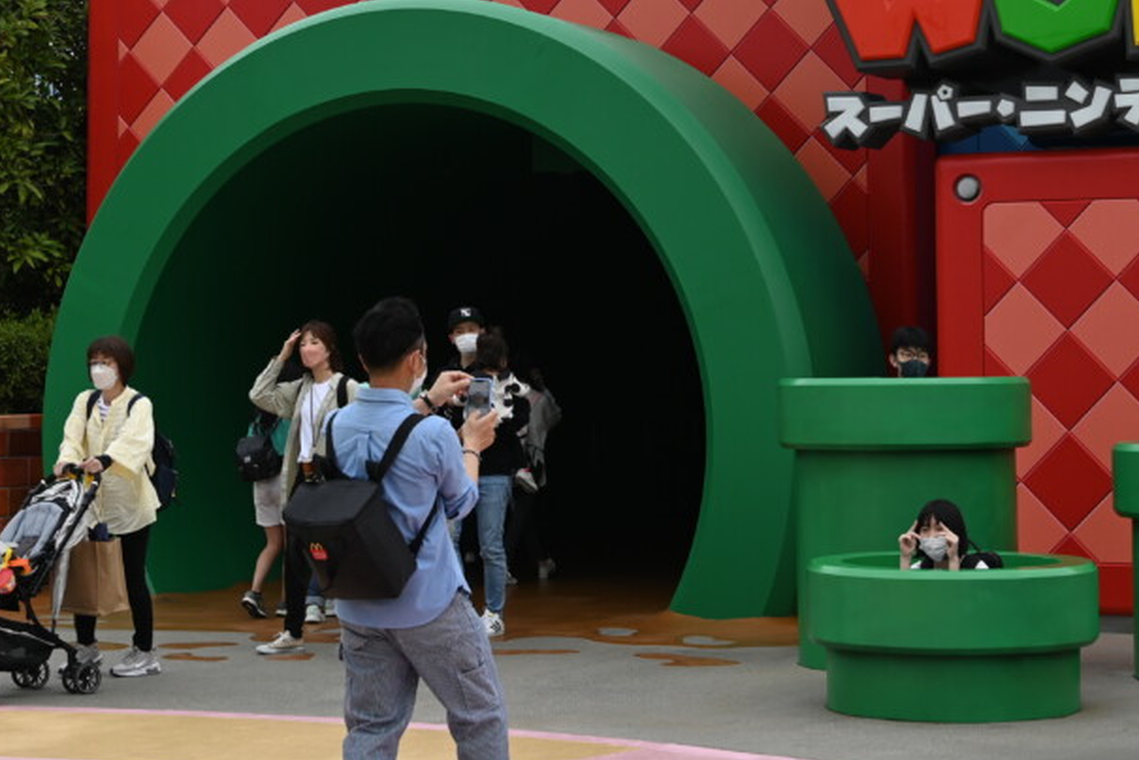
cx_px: 586
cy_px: 155
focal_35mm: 87
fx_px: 2754
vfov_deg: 15.6
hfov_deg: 23.4
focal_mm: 39
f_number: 5.6
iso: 110
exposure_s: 1/250
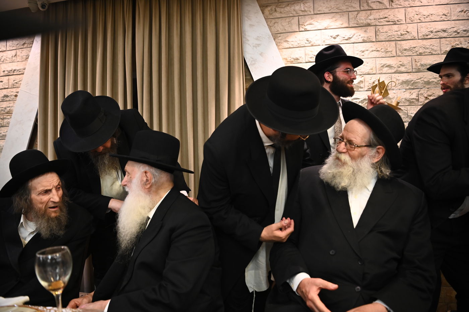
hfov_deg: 73.8
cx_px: 234
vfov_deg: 53.1
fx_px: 313
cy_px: 156
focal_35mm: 24
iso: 1600
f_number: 3.2
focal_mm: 24
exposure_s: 1/160
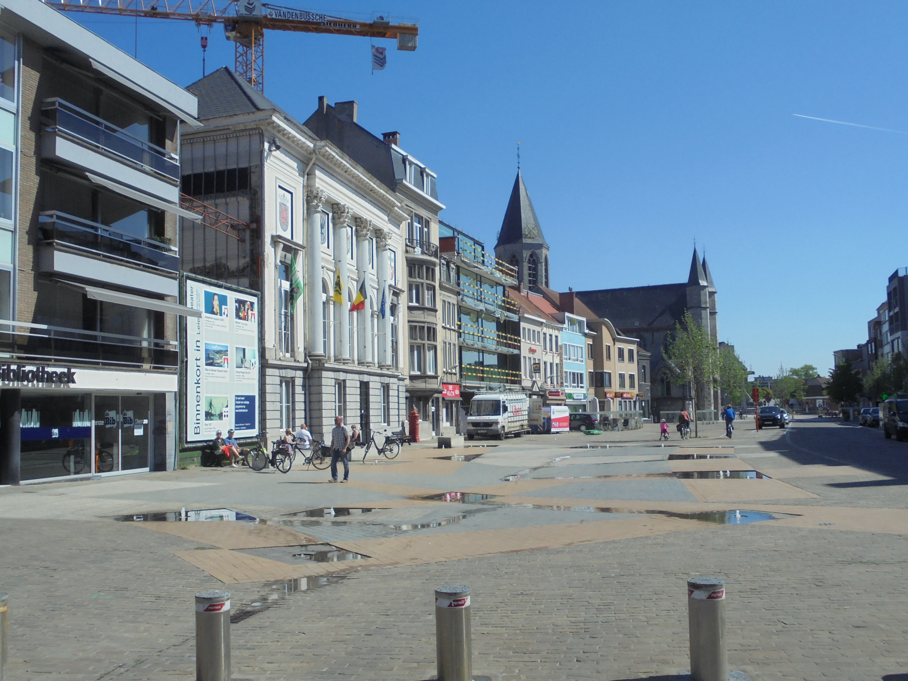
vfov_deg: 41.8
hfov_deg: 54.0
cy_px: 340
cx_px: 454
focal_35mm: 34
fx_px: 892
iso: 100
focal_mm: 6.1
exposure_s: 1/125
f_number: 12.5
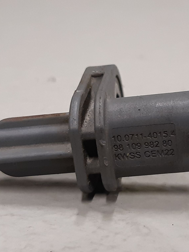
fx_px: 255
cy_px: 126
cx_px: 150
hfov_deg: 39.2
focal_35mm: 35
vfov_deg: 52.6
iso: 160
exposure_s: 1/50
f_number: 1.7
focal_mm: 3.93
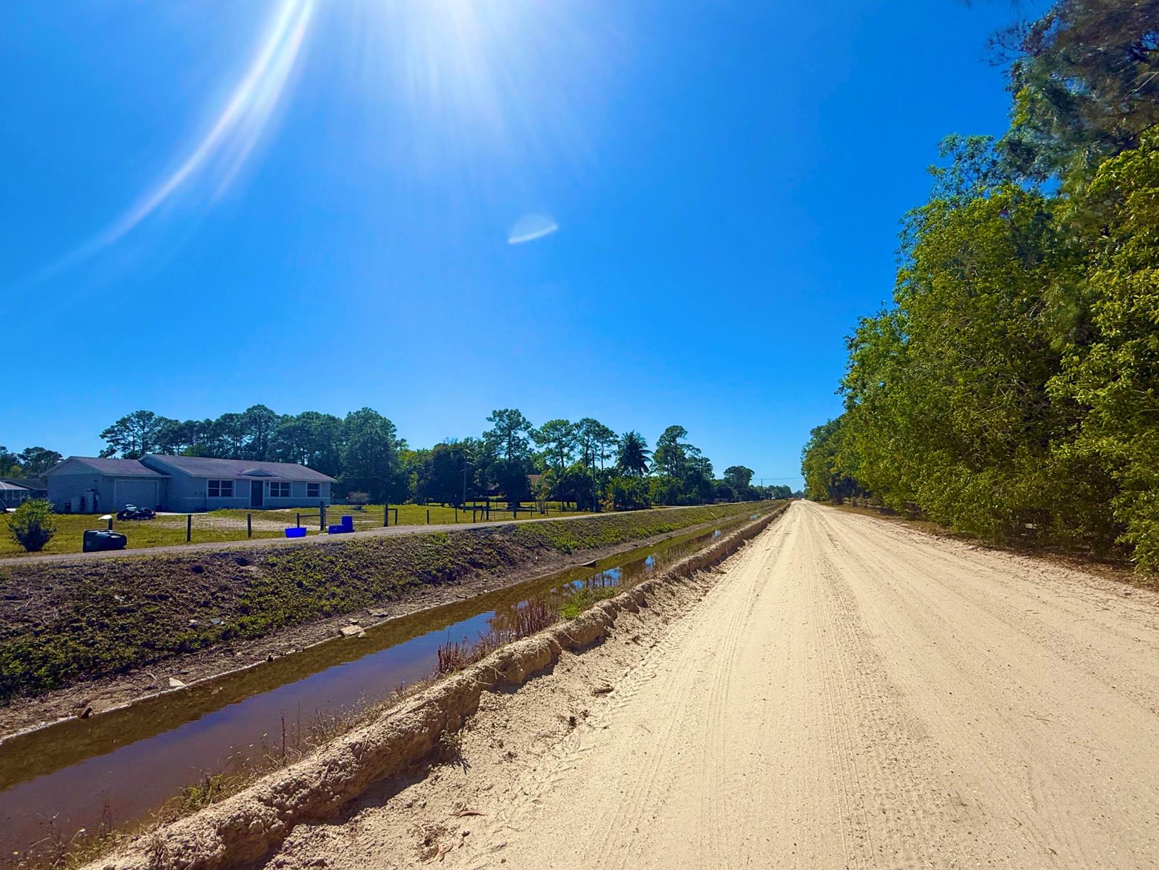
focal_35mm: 16
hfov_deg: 94.4
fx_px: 536
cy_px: 480
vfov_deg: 77.9
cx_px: 616
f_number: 2.2
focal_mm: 2.22
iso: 50
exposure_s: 1/3891
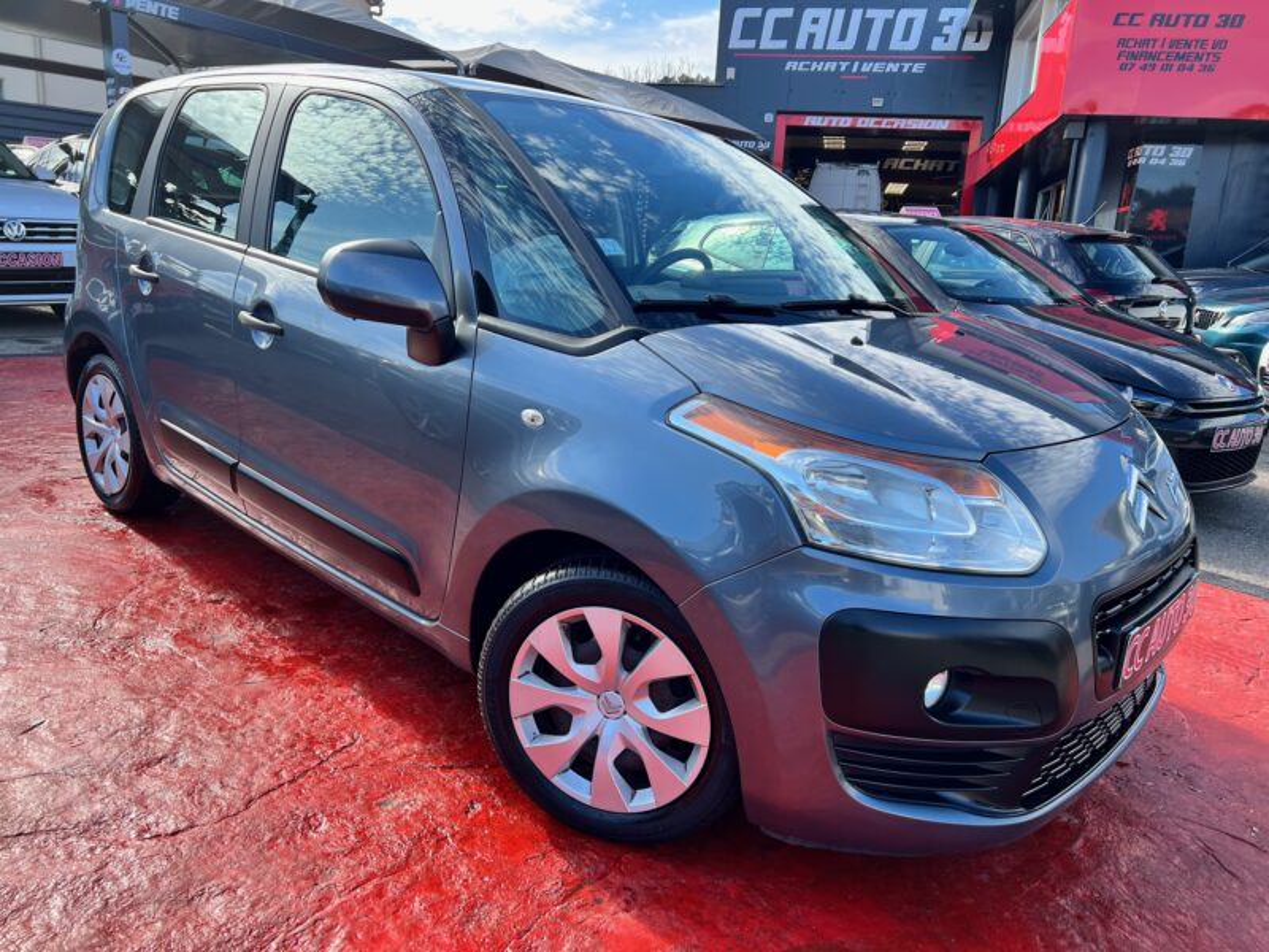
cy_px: 476
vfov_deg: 53.1
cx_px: 634
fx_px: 953
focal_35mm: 26
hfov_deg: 67.3
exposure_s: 1/965
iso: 50
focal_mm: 5.7
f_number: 1.5
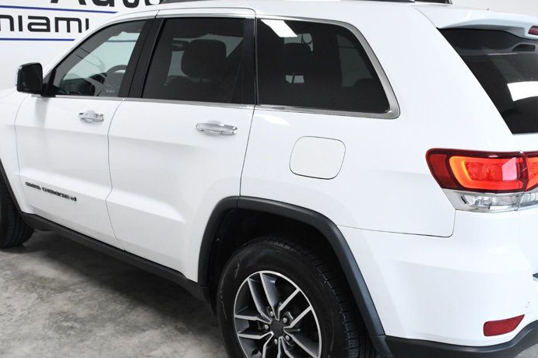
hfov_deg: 48.3
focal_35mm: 40
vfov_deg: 33.3
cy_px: 202
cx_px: 309
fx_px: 597
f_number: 8
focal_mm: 18
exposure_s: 1/250
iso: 2500
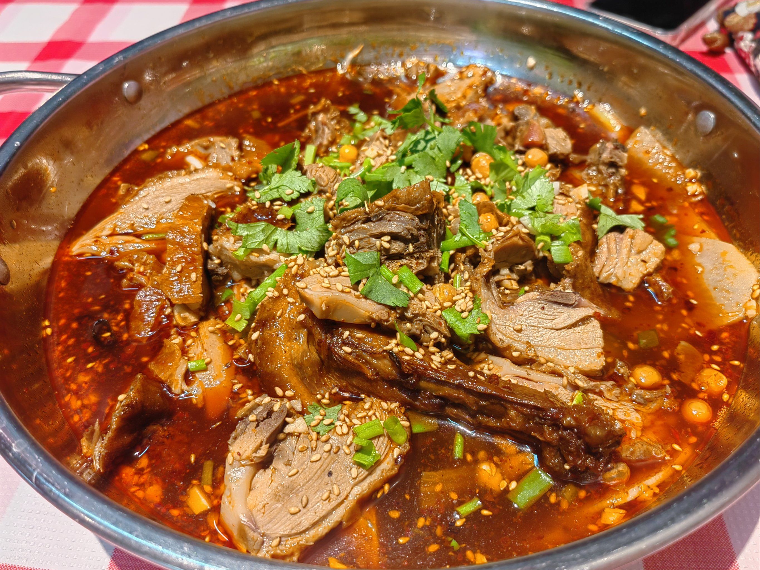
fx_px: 593
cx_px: 380
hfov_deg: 65.3
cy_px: 285
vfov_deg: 51.4
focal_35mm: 27
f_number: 1.8
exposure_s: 1/100
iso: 50
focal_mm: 5.54
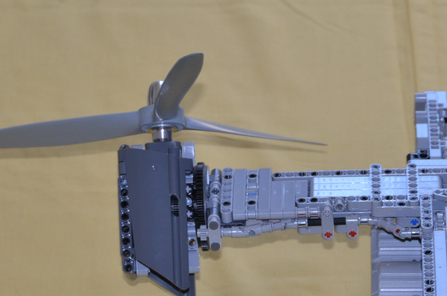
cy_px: 224
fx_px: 2875
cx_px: 492
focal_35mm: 232
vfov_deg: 5.9
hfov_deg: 8.8
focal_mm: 62
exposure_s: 1/60
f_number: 5.6
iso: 400
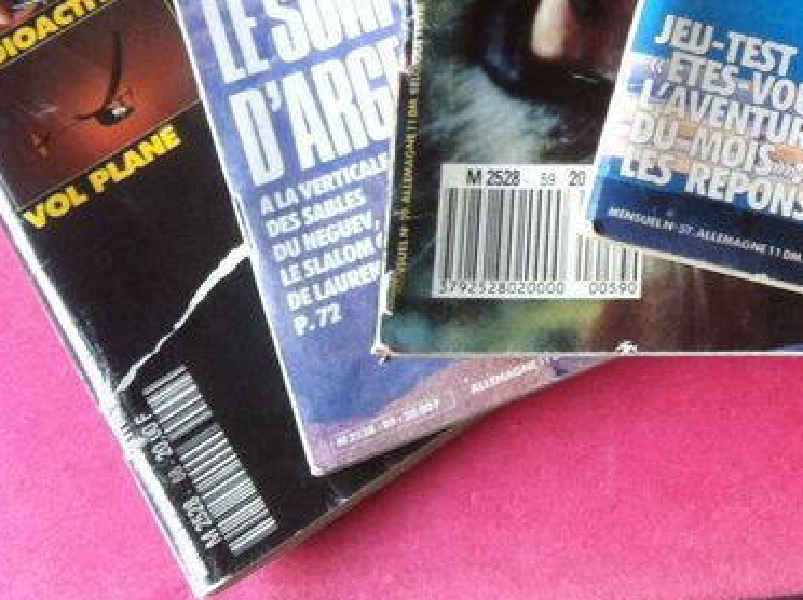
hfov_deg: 20.1
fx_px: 2178
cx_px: 844
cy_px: -133
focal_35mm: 94
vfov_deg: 15.1
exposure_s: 1/17
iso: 125
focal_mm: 3.85
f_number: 2.8
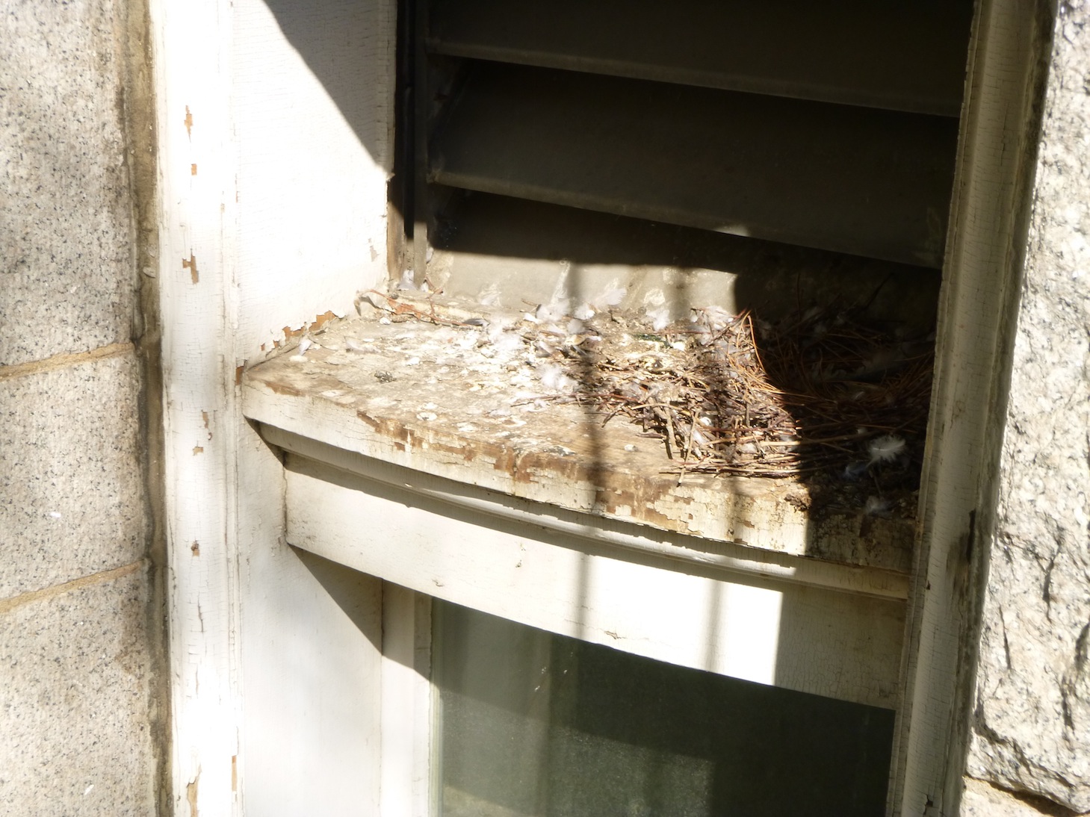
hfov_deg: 31.2
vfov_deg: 23.6
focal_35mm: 62
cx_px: 545
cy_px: 408
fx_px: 1952
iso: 100
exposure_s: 1/160
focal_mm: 11.1
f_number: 5.3
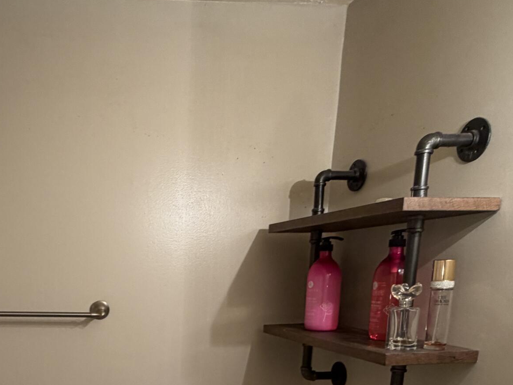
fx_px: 533
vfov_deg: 35.9
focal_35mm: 36
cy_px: 383
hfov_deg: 47.8
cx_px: 84
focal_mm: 2.22
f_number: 2.2
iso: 200
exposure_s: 1/60
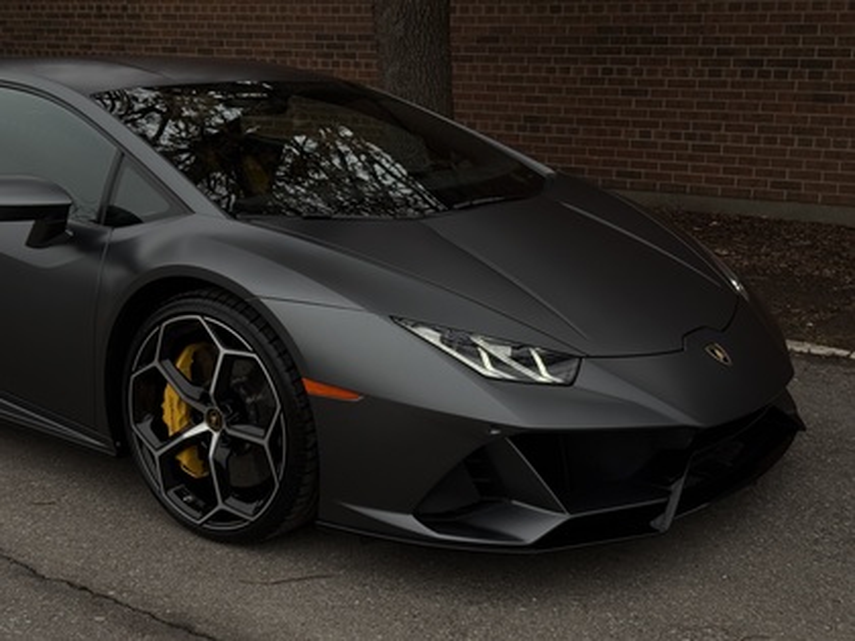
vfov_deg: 30.3
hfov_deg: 39.7
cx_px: 428
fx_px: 1186
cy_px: 320
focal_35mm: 48
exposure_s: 1/1931
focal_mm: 6.76
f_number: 1.78
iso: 80
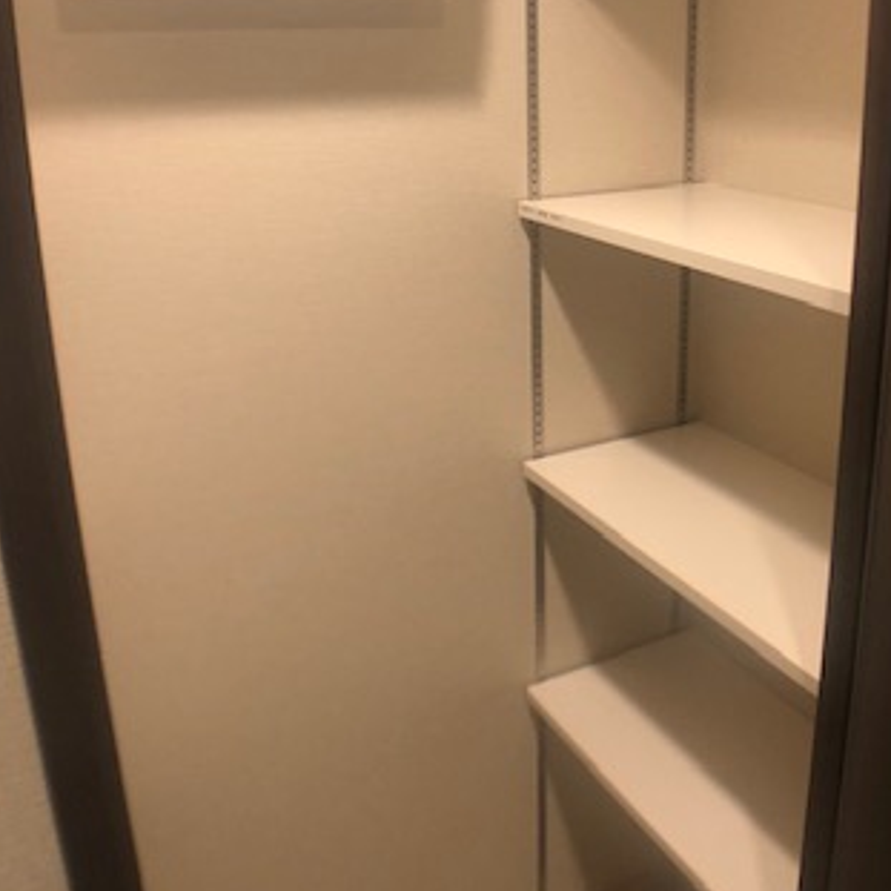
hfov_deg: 33.3
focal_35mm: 51
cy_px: 304
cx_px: 550
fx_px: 1485
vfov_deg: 33.1
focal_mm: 3.99
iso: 40
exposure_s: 1/20
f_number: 1.8
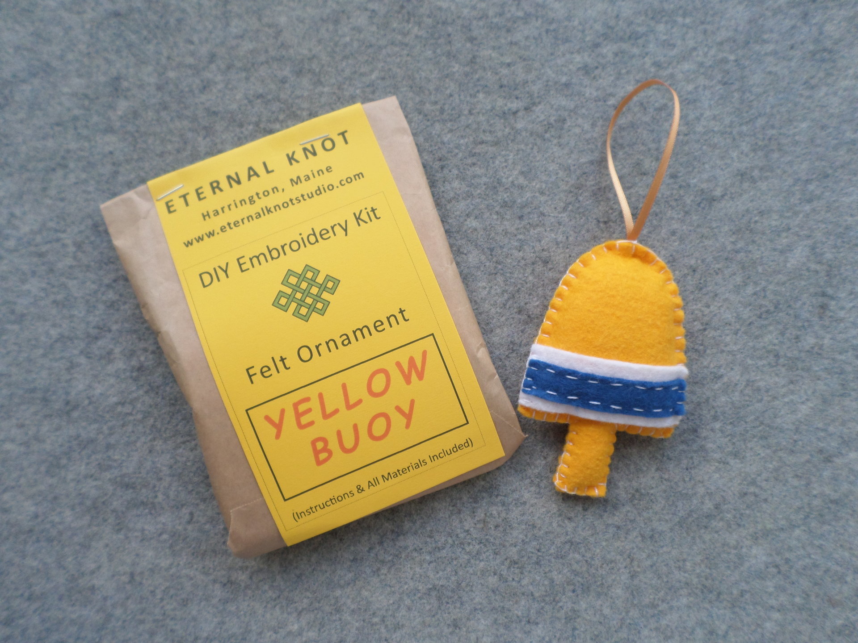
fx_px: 620
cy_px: 322
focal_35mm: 25
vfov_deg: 54.9
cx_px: 429
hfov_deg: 69.4
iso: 80
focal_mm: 4.5
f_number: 2.5
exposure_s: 1/60
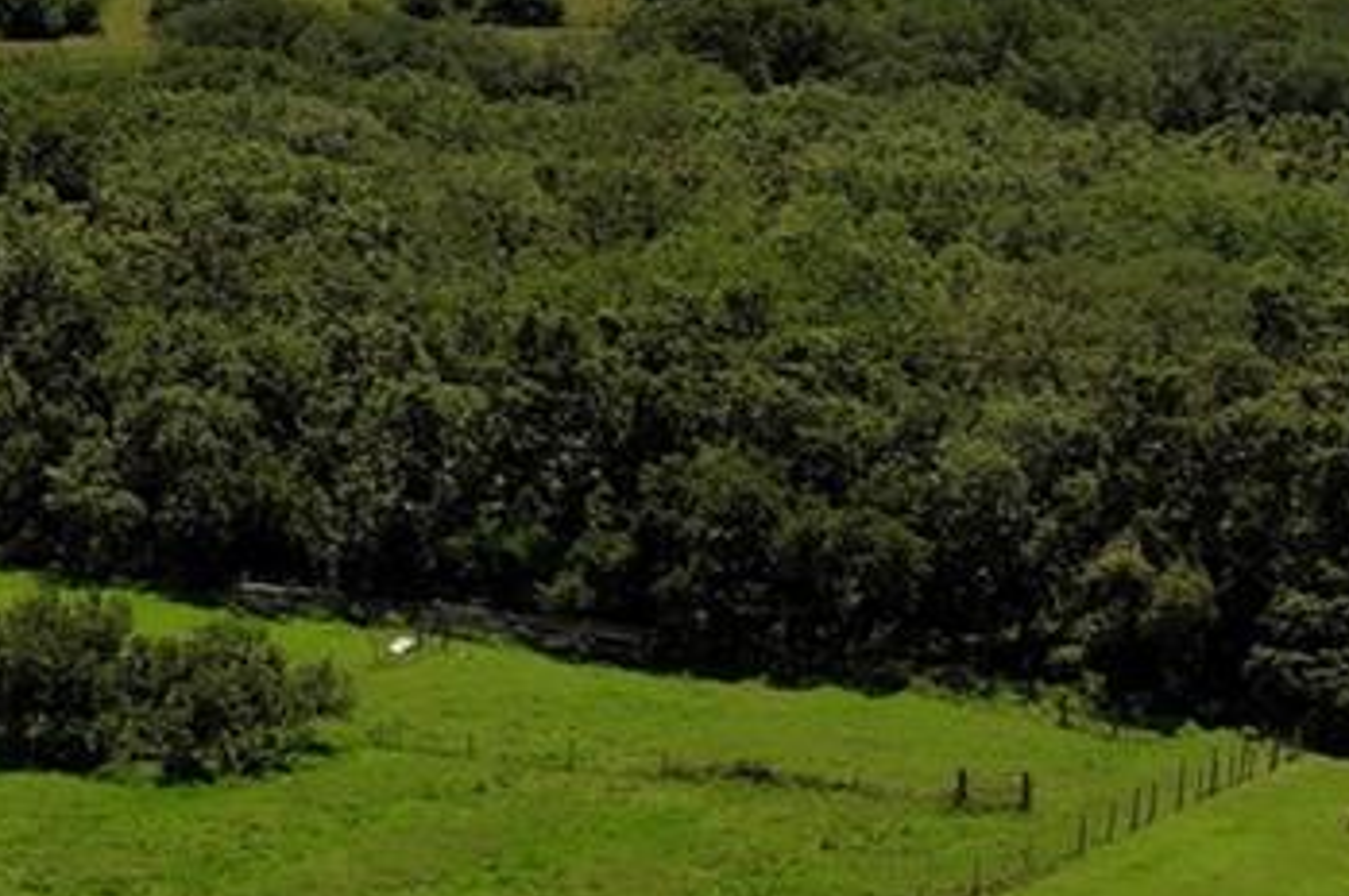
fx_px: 4979
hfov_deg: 13.3
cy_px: 4
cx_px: -1322
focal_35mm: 133
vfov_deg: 10.2
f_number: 9
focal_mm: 10.57
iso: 100
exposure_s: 1/320
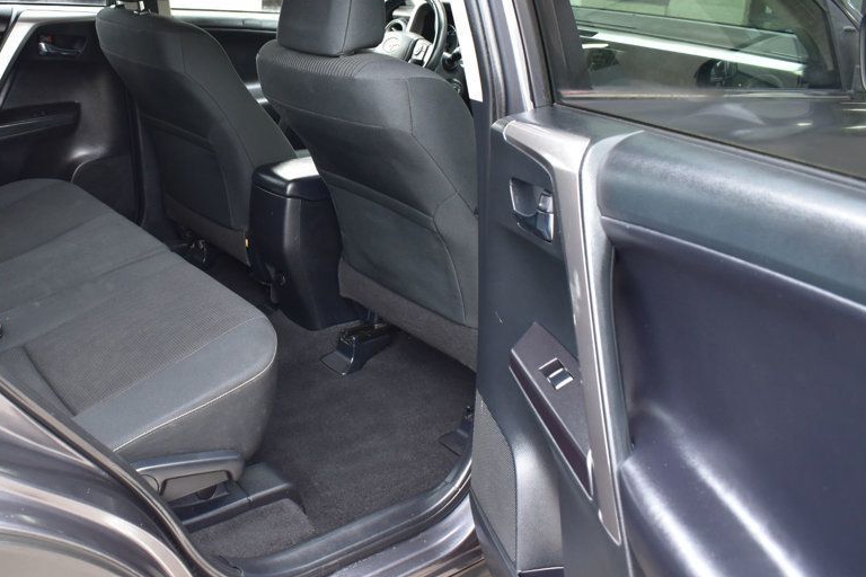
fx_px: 866
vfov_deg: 36.6
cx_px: 300
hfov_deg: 52.3
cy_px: 205
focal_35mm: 36
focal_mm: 18
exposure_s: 1/15
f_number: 6.3
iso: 720
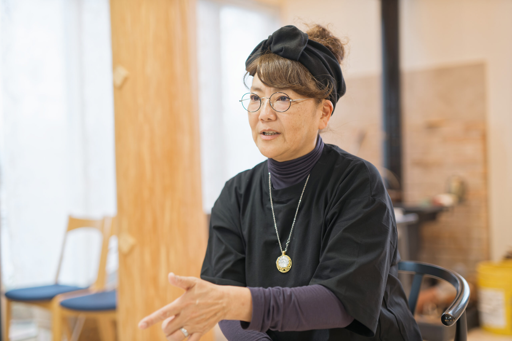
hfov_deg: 39.6
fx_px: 711
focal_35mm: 50
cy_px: 170
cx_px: 256
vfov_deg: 27.0
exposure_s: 1/320
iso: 800
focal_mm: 50
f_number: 1.8
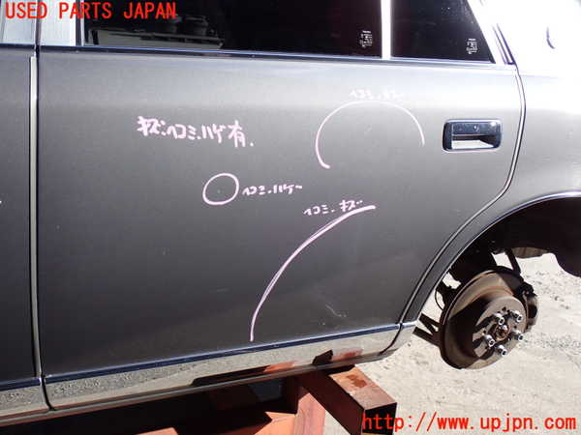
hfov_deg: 42.9
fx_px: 739
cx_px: 290
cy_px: 218
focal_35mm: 44
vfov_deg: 32.9
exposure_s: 1/250
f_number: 4
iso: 100
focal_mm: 7.84
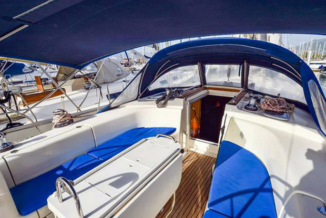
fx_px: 172
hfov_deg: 86.8
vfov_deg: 64.7
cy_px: 109
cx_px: 163
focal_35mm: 19
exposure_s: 1/500
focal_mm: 19
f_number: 11
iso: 200
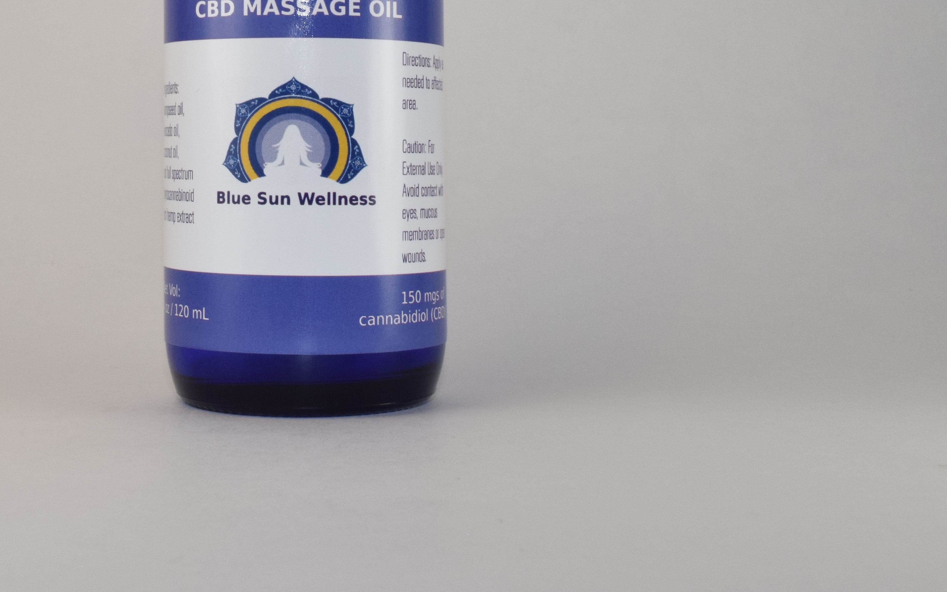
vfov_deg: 18.4
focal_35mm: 70
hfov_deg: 29.1
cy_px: 79
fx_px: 1807
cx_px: 300
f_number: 20
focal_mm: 24
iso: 800
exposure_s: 1/200
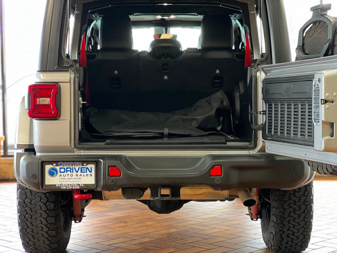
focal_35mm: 77
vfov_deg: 19.1
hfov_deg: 25.3
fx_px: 750
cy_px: 126
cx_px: 168
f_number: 2.8
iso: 400
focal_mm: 9
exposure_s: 1/24
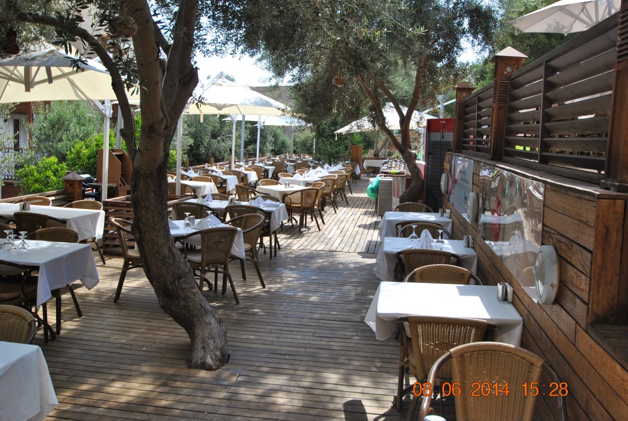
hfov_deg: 53.1
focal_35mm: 36
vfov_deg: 37.0
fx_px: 629
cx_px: 314
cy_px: 210
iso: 100
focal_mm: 24
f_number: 7.1
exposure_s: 1/200
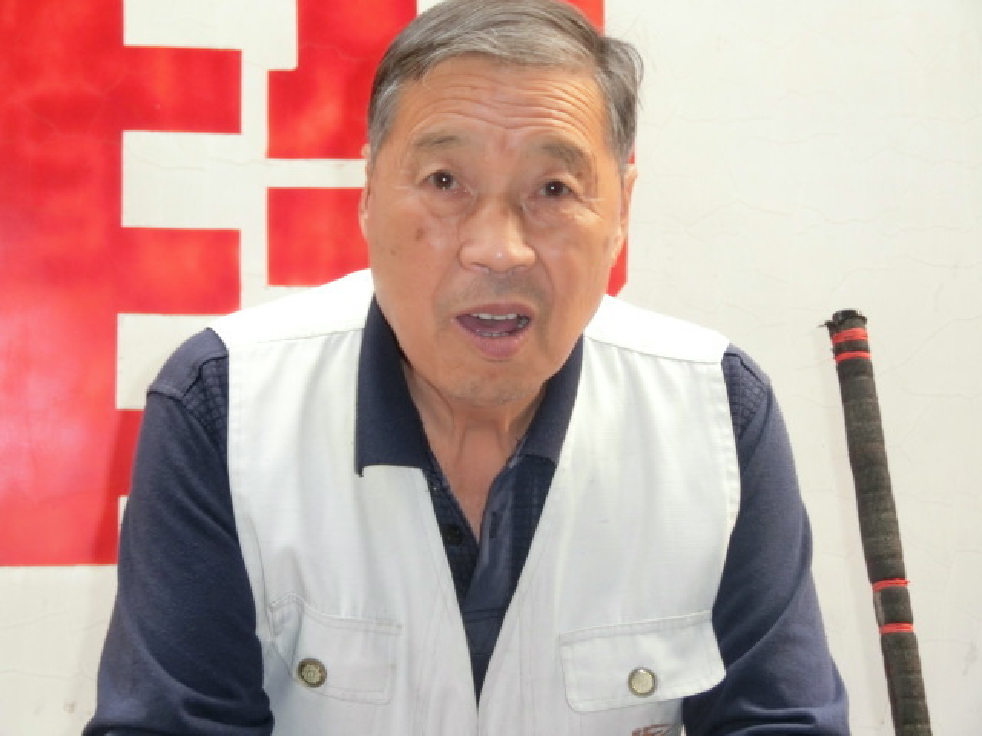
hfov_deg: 25.0
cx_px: 491
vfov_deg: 18.9
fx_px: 2213
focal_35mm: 78
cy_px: 368
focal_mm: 13.79
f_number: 4.9
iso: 320
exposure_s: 1/125
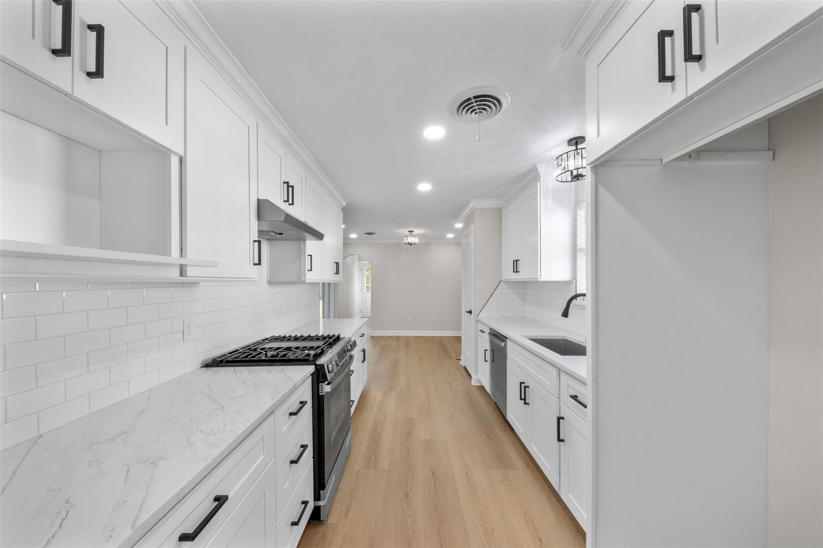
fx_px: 274
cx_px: 412
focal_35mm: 12
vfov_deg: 90.0
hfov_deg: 112.6
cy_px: 274
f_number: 9
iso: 250
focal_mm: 12
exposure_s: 1
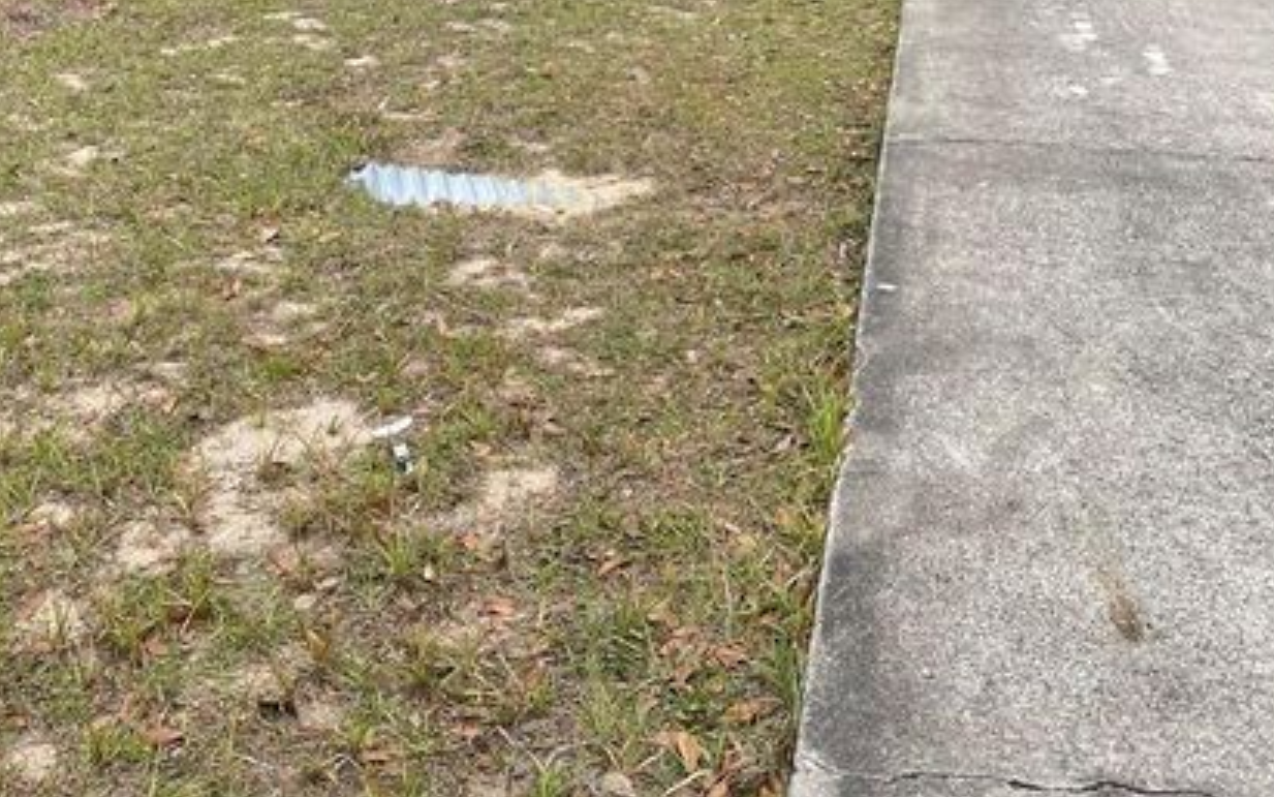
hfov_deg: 46.1
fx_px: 1493
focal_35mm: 43
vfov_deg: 25.8
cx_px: 558
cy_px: -228
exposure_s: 1/791
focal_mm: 5.1
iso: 32
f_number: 1.6
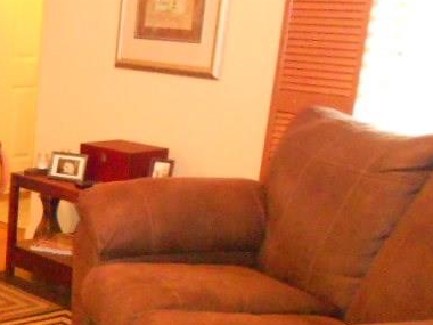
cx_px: -104
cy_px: 294
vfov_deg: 20.6
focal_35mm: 70
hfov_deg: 24.8
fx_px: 876
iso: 1000
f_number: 3.2
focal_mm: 4.6
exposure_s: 1/25
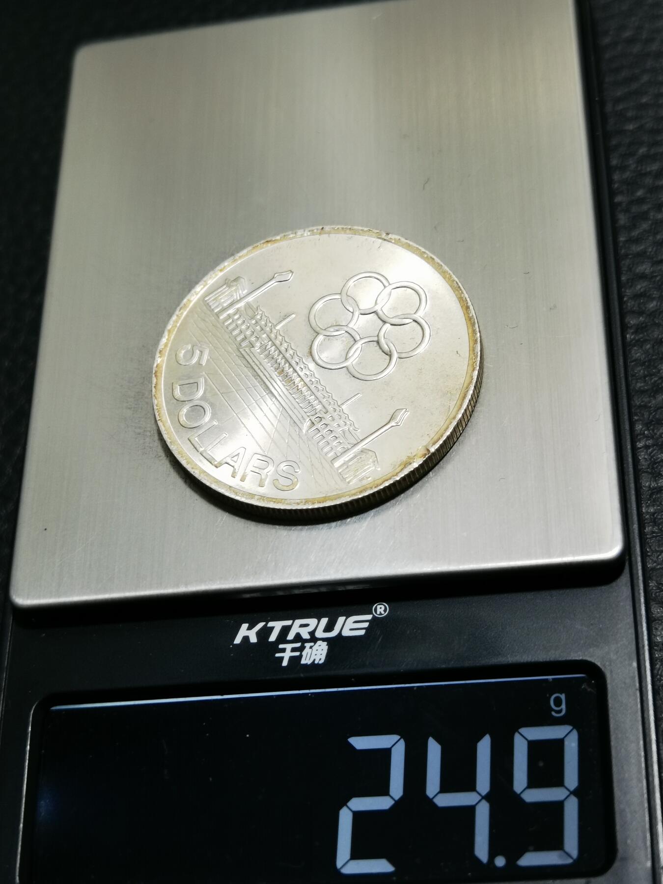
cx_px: 332
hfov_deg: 25.7
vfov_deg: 33.8
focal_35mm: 57
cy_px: 442
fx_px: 1456
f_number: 1.9
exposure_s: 1/100
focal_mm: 6.67
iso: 100
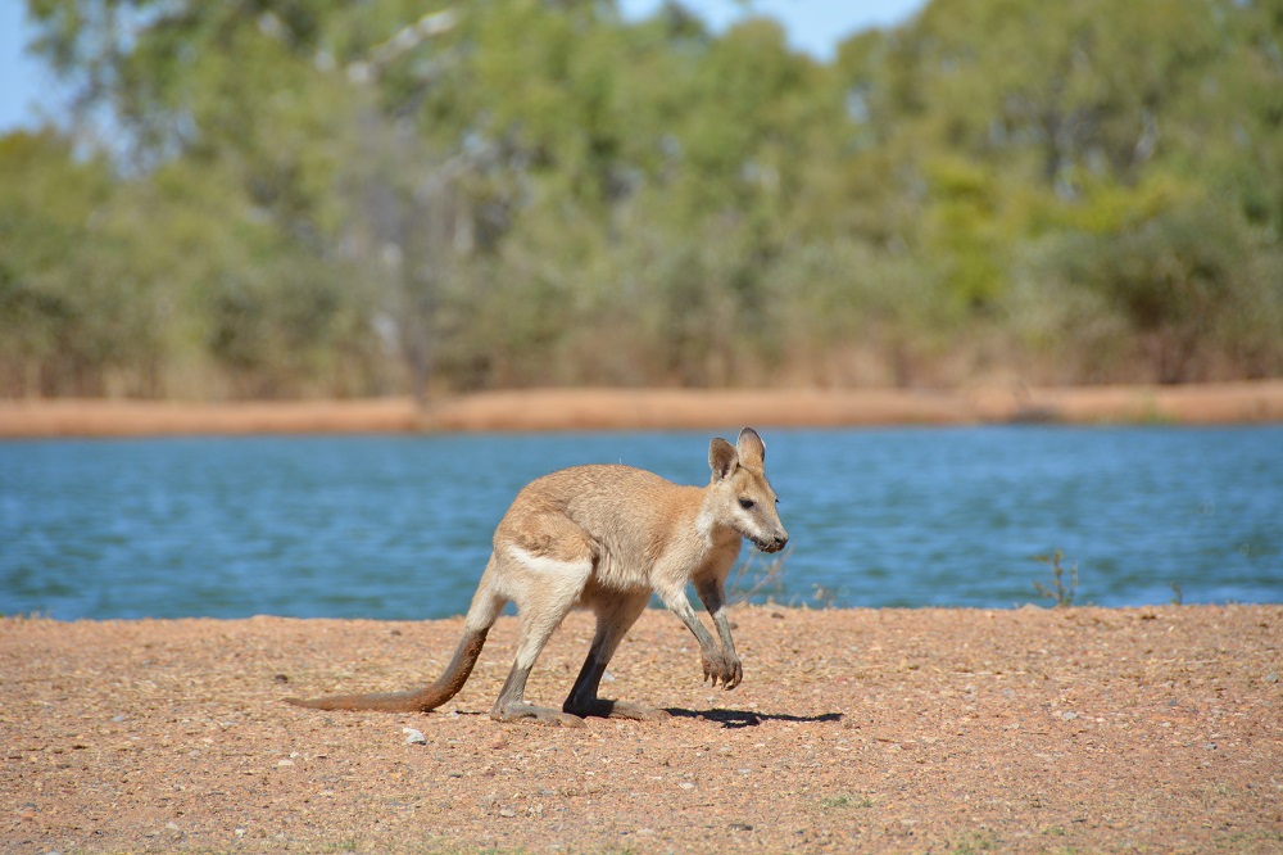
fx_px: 10688
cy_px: 428
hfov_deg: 6.9
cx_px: 642
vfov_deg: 4.6
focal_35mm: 300
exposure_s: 1/1600
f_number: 6.3
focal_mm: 200
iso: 400
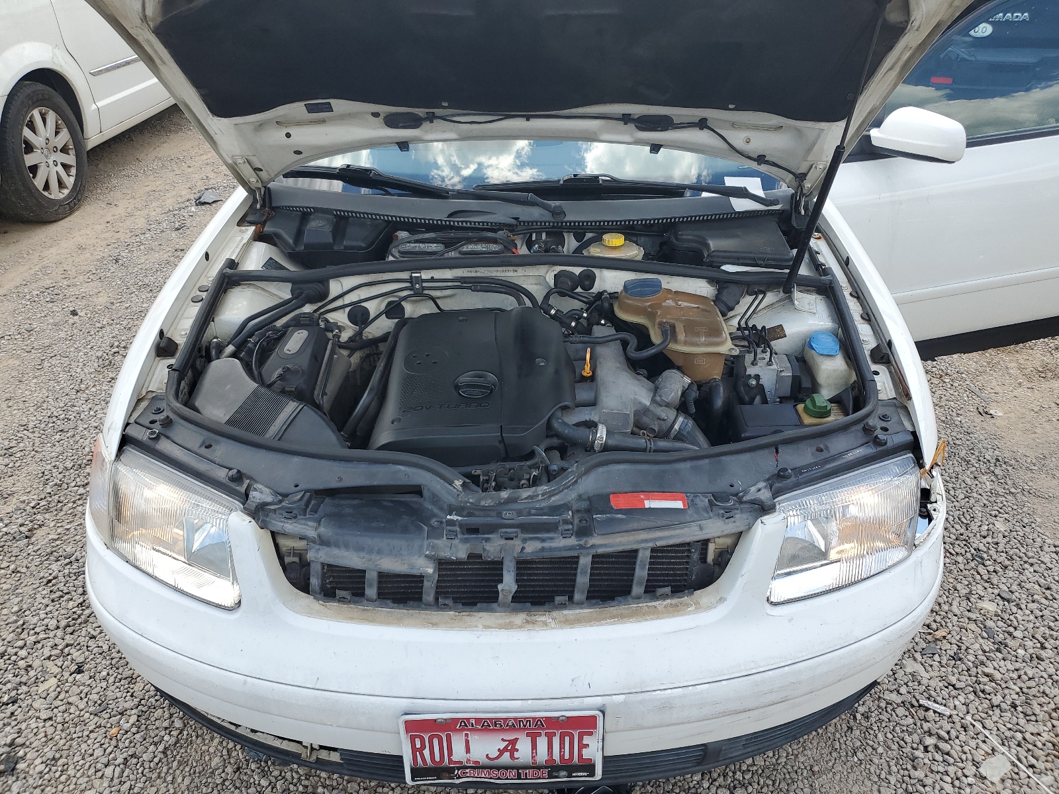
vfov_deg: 53.1
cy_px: 397
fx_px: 795
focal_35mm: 26
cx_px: 530
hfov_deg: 67.3
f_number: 1.5
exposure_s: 1/1111
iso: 50
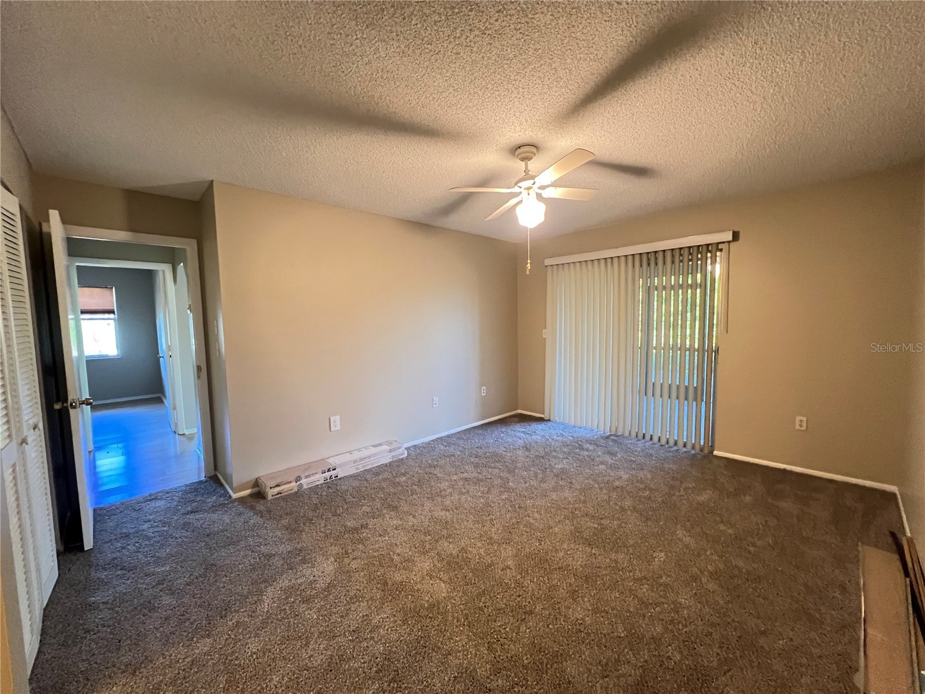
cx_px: 462
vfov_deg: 89.9
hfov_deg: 106.2
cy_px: 347
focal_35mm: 13
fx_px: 347
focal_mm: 1.57
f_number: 1.8
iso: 800
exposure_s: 1/40
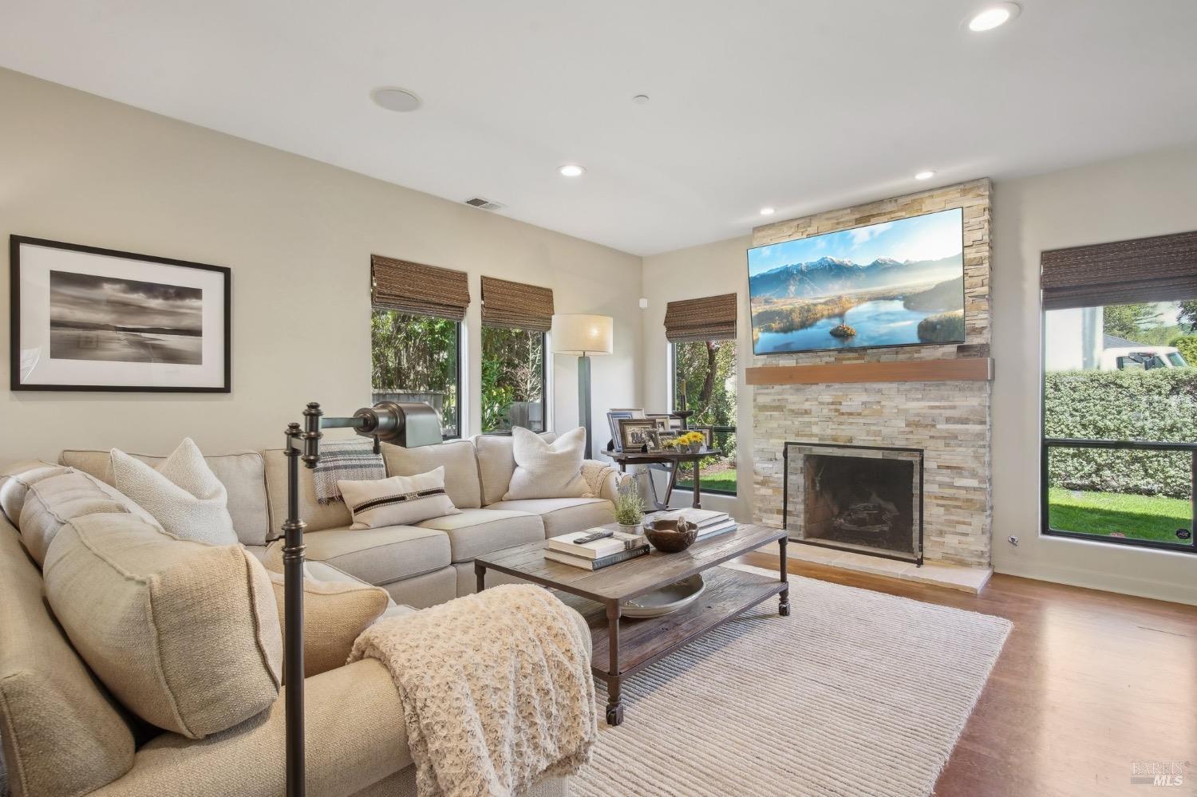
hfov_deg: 93.3
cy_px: 398
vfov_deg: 70.4
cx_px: 598
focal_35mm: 17
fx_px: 565
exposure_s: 1/10
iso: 400
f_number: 8
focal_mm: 17
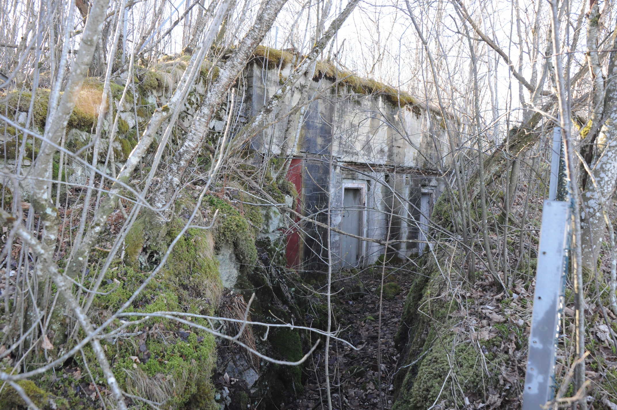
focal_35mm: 32
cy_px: 205
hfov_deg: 59.6
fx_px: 539
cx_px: 308
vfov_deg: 41.6
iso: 800
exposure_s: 1/80
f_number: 5
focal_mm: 21
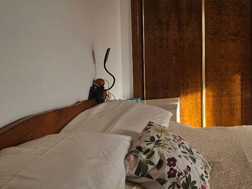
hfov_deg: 41.9
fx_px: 226
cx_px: 294
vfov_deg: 44.8
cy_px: 62
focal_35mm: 31
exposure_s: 1/307
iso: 50
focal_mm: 2.2
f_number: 2.2
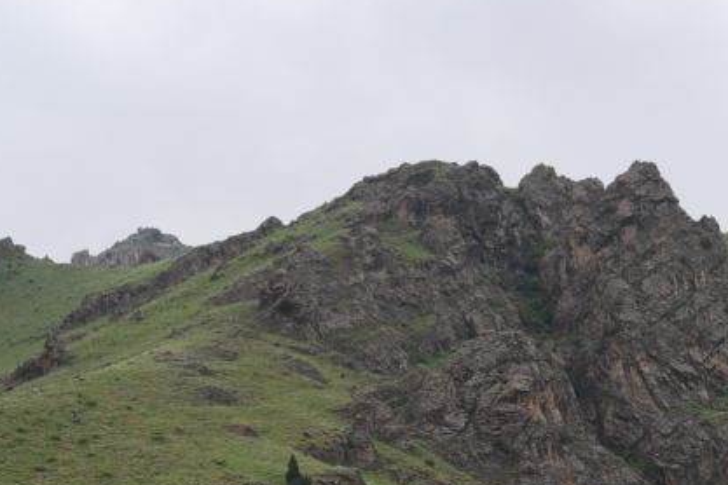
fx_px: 3154
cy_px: 706
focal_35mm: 156
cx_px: 787
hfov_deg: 12.9
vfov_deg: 8.6
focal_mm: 50
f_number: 6.3
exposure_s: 1/125
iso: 125
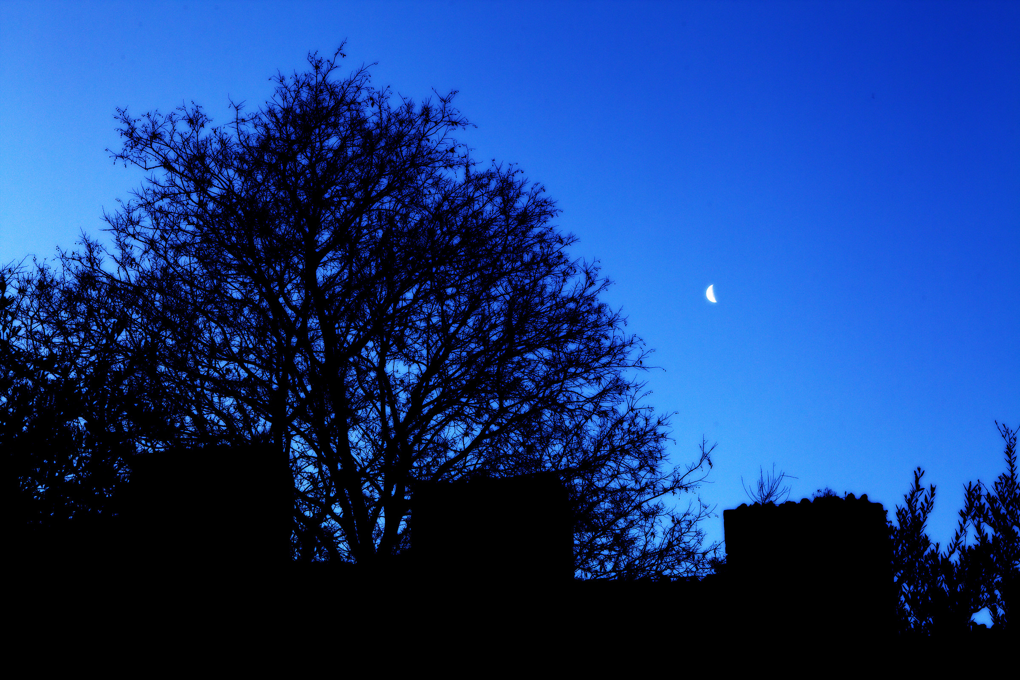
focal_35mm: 68
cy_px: 340
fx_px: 1926
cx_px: 510
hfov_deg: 29.7
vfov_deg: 20.0
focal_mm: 70
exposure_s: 1/80
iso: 640
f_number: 11
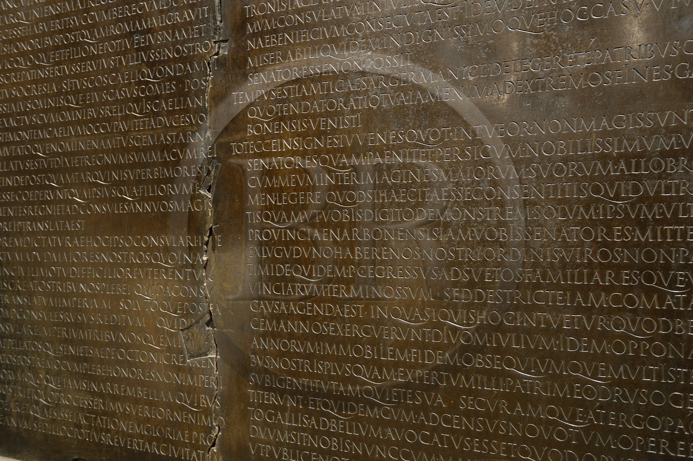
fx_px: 654
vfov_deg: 38.8
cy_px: 230
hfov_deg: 55.8
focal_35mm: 34
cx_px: 346
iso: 1600
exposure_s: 1/13
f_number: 4.5
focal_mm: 34
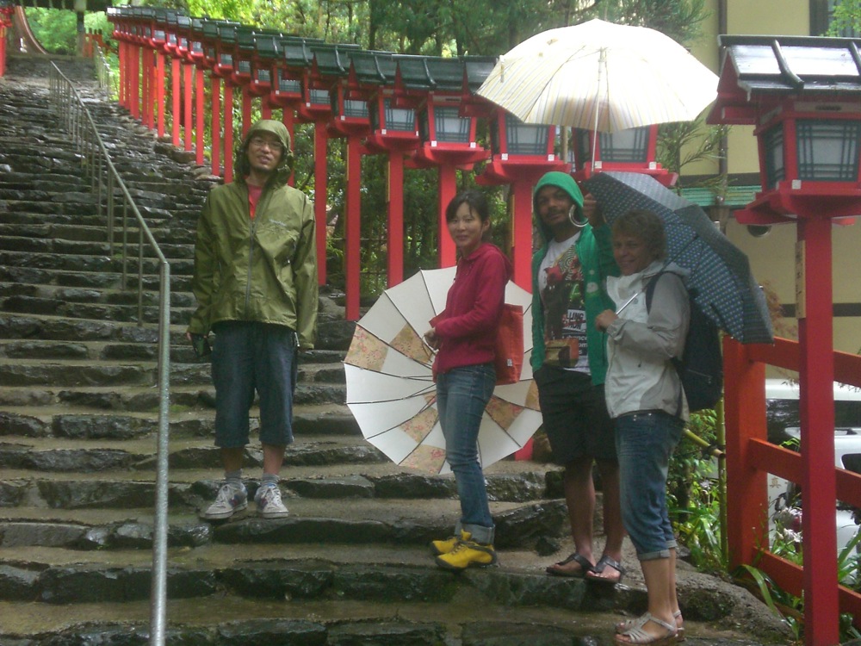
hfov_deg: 30.7
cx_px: 430
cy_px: 323
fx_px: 1567
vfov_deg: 23.3
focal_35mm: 63
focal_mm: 10.4
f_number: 4
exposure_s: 1/30
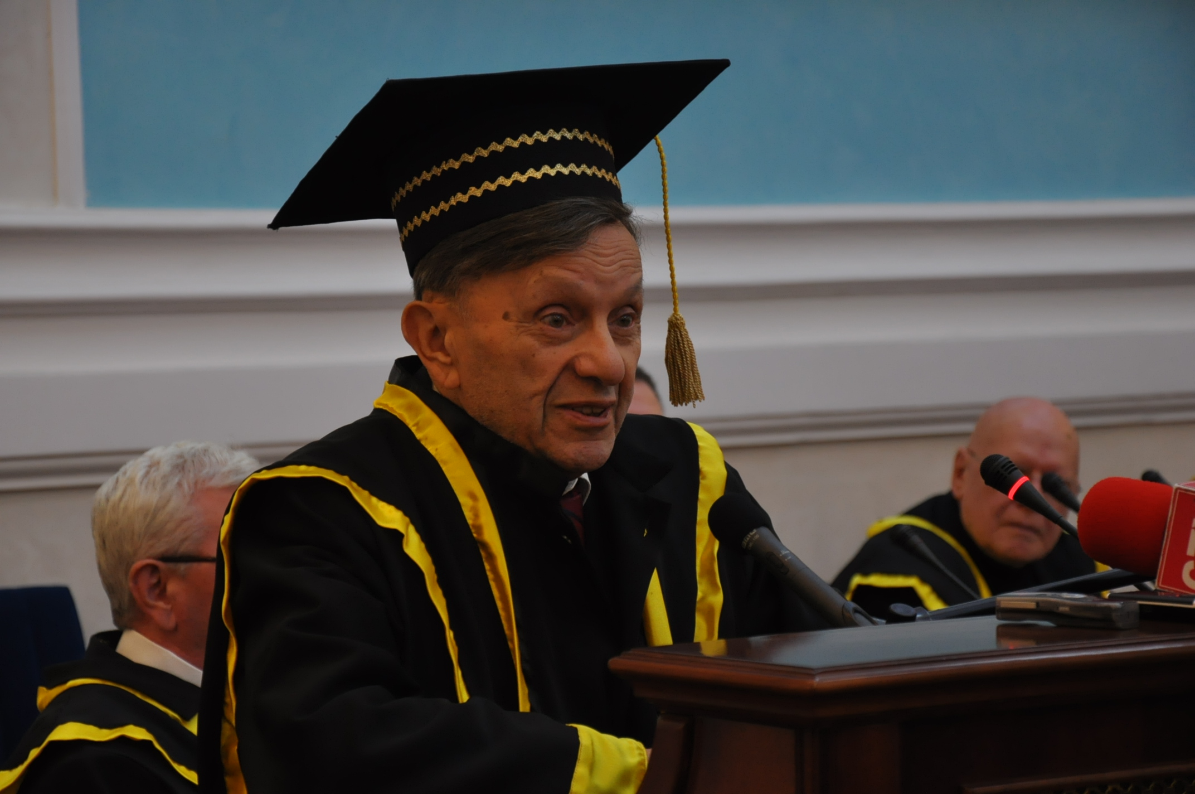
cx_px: 598
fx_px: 3978
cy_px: 397
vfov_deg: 11.4
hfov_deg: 17.1
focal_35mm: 120
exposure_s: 1/40
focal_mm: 80
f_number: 5.3
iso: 800
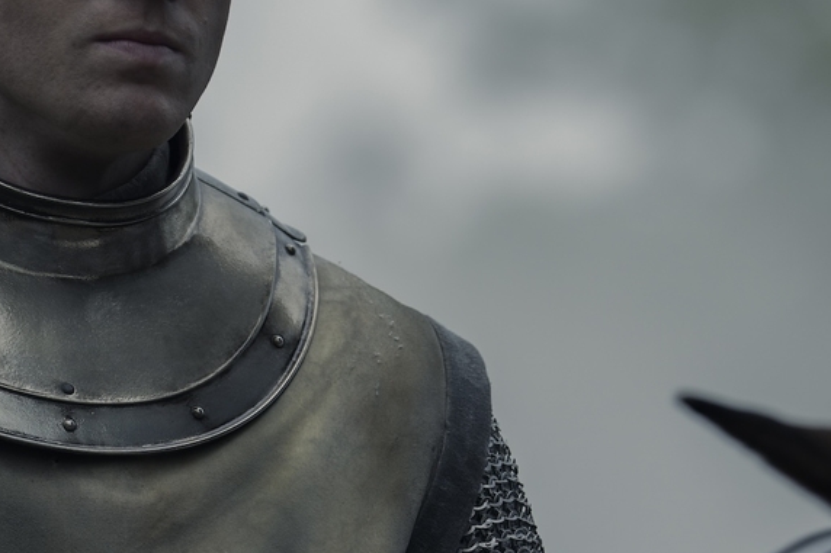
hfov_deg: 3.5
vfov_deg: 2.3
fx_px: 13638
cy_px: 566
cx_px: 330
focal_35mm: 591
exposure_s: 1/1000
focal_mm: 176
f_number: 3.2
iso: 400
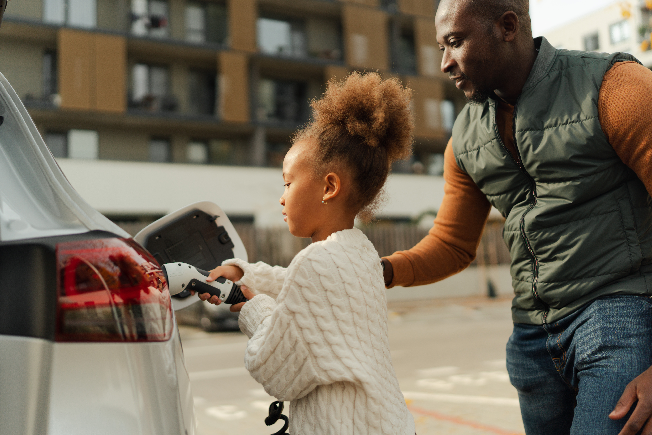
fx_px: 688
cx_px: 313
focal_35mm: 38
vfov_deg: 35.1
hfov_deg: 50.7
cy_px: 205
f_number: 1.4
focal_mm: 35
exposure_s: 1/2000
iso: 100
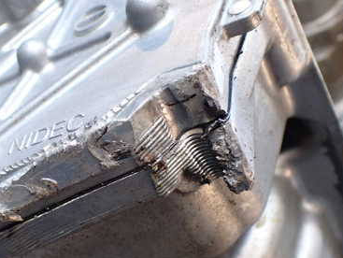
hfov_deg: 38.2
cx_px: 99
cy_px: 158
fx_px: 486
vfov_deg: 29.6
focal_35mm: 49
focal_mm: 5.4
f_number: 2.3
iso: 200
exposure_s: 1/125
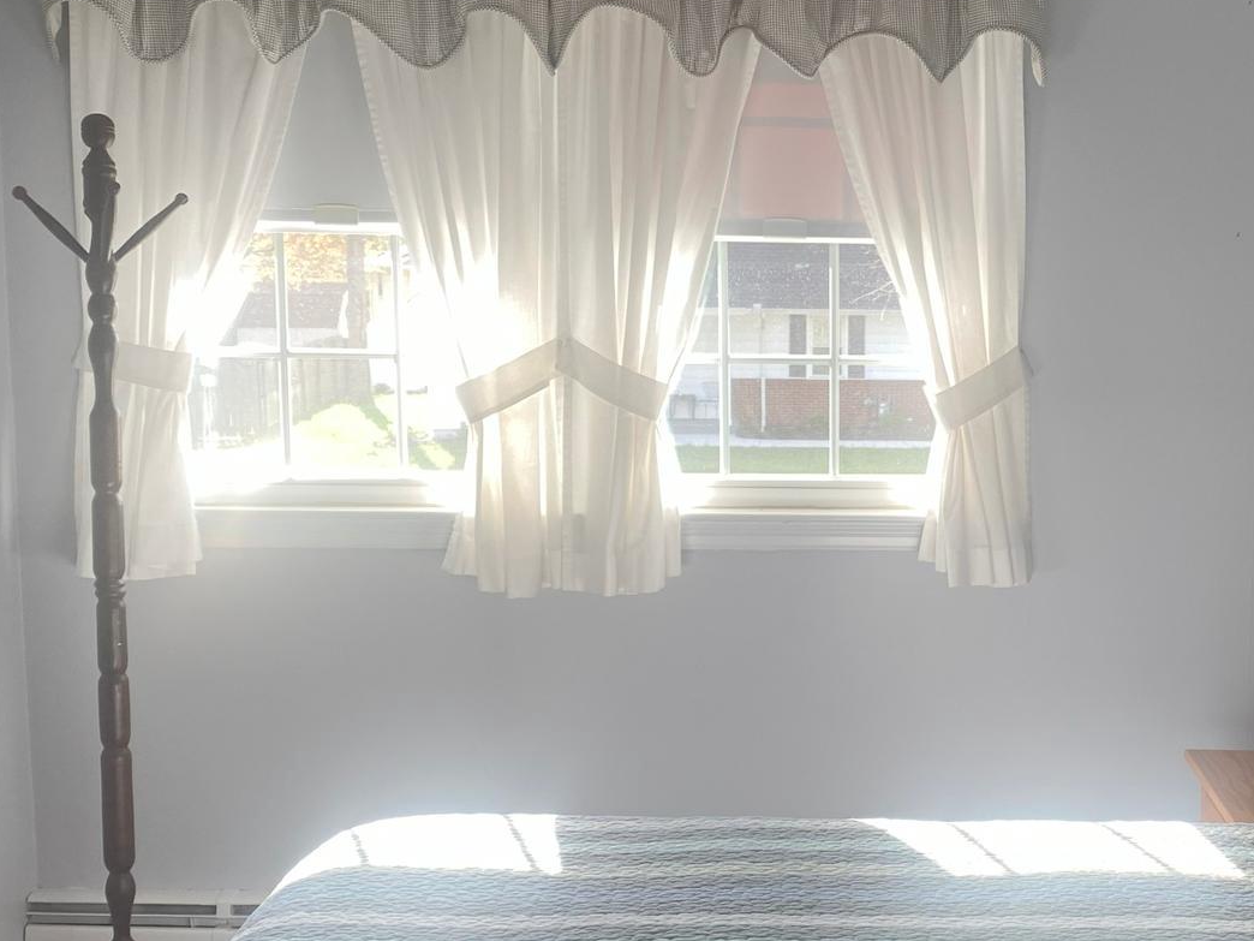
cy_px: 540
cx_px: 955
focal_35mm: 51
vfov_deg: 28.5
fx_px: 1848
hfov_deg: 36.5
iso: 40
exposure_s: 1/120
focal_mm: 4.25
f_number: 1.8
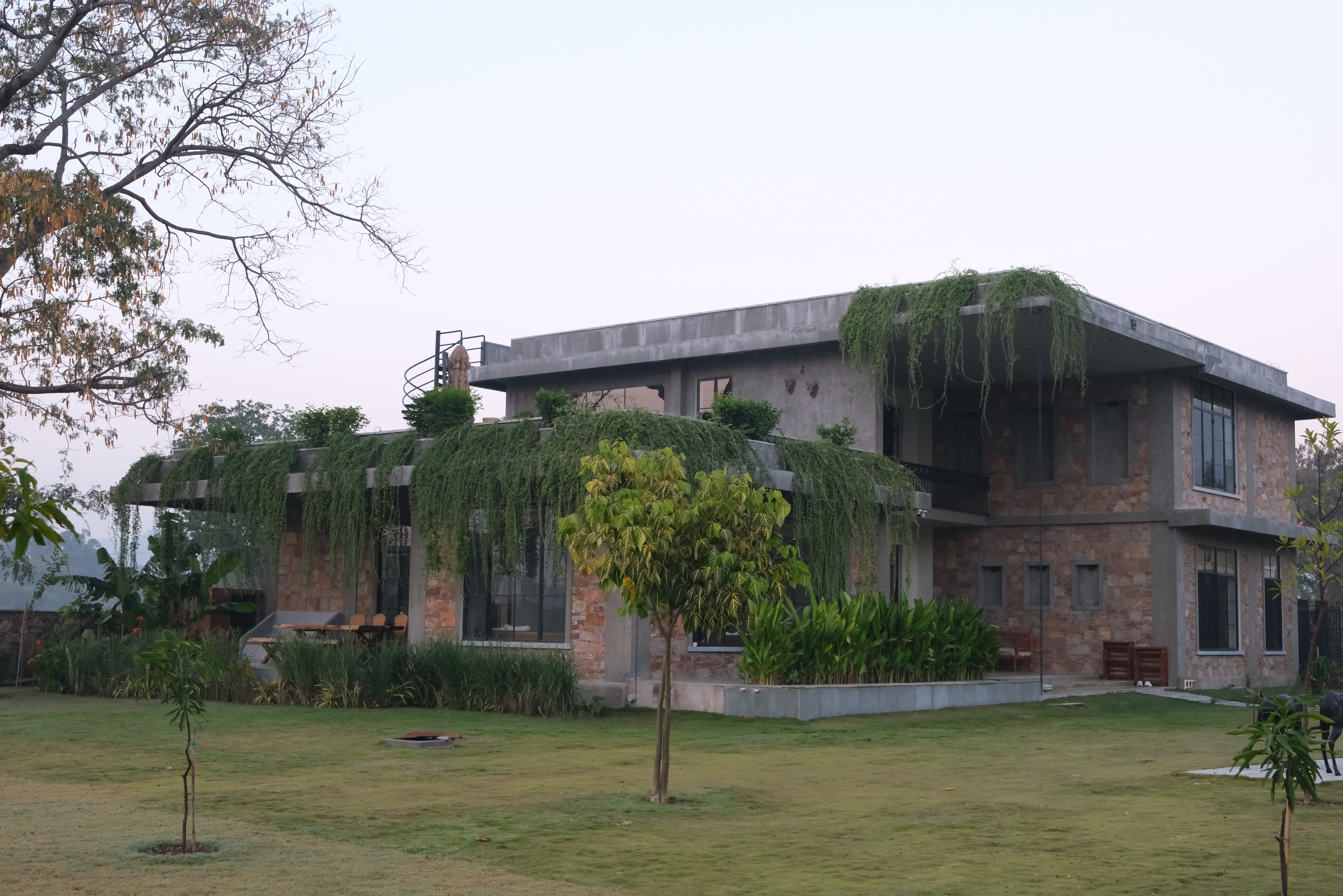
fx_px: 1641
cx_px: 672
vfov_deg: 30.5
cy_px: 448
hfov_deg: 44.5
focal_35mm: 44
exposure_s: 1/128
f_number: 5.6
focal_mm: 29.2
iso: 2500
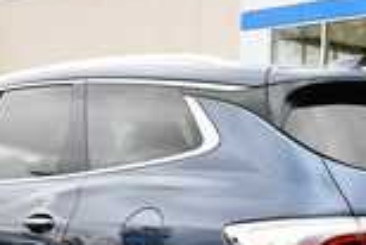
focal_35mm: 78
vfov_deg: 17.1
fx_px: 794
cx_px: 240
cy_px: 249
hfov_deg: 25.8
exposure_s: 1/160
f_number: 5.6
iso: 800
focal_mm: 20
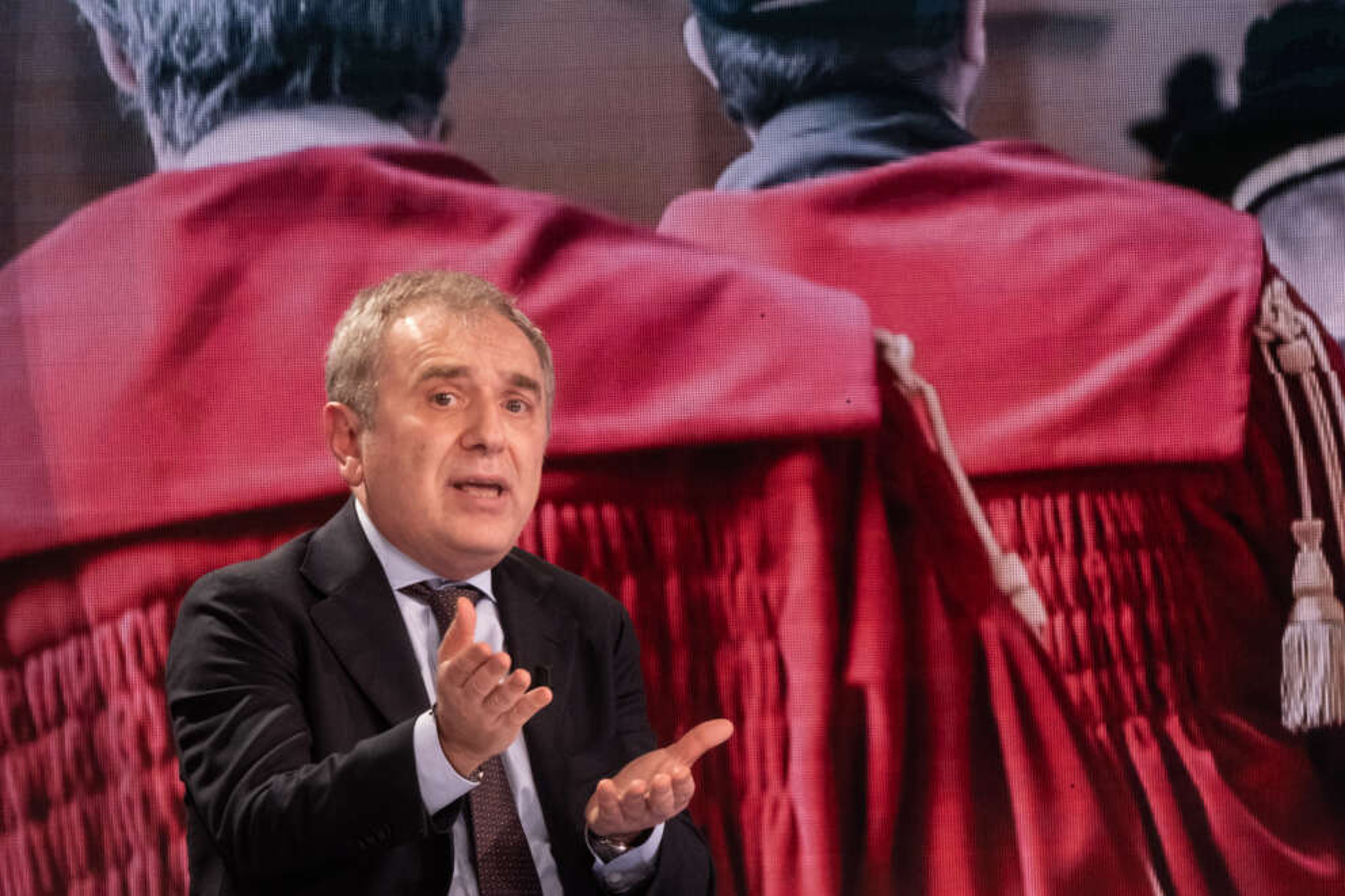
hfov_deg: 7.8
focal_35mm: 265
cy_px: 448
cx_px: 672
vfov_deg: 5.2
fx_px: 9898
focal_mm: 176.7
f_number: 11
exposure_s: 1/80
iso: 3200
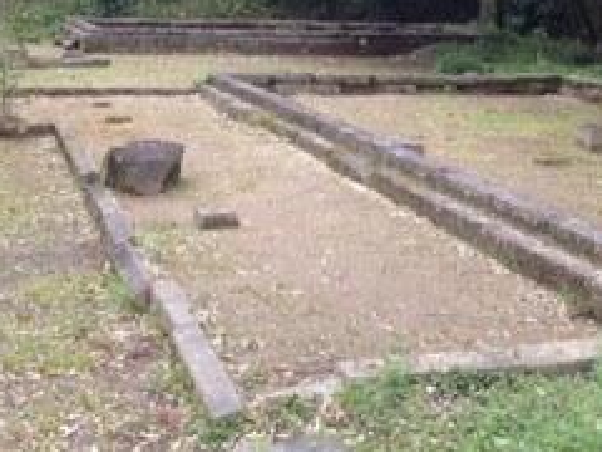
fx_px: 1217
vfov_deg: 20.6
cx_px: 356
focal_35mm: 70
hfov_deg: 27.7
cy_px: 43
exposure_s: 1/170
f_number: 2.4
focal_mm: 4.28
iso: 50
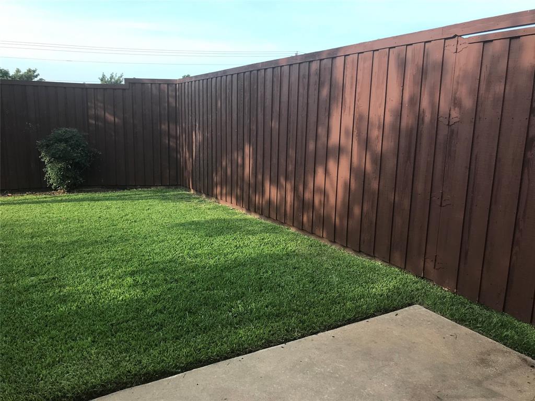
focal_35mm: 28
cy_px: 200
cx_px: 268
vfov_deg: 49.7
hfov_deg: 63.4
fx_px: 433
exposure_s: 1/591
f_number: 1.8
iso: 20
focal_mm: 3.99
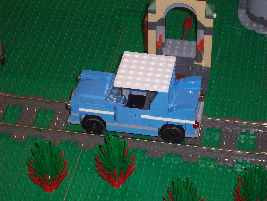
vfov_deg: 13.3
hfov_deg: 17.7
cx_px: 134
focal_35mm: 111
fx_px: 856
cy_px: 100
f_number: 5.2
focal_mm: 18.6
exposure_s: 1/128
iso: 400
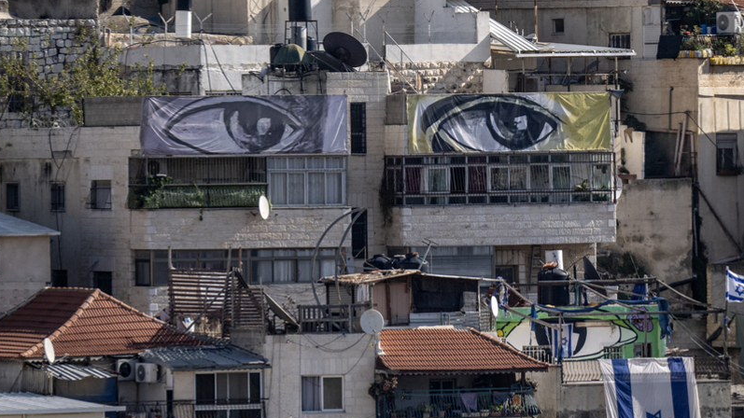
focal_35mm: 473
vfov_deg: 2.6
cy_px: 327
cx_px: 503
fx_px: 9330
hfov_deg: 4.6
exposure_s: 1/6400
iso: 360
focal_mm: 200
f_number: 2.8
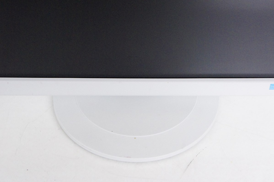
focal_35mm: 68
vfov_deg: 20.1
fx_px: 513
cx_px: 137
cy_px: 91
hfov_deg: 29.9
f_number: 9
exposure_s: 1/50
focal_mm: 45
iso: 6400
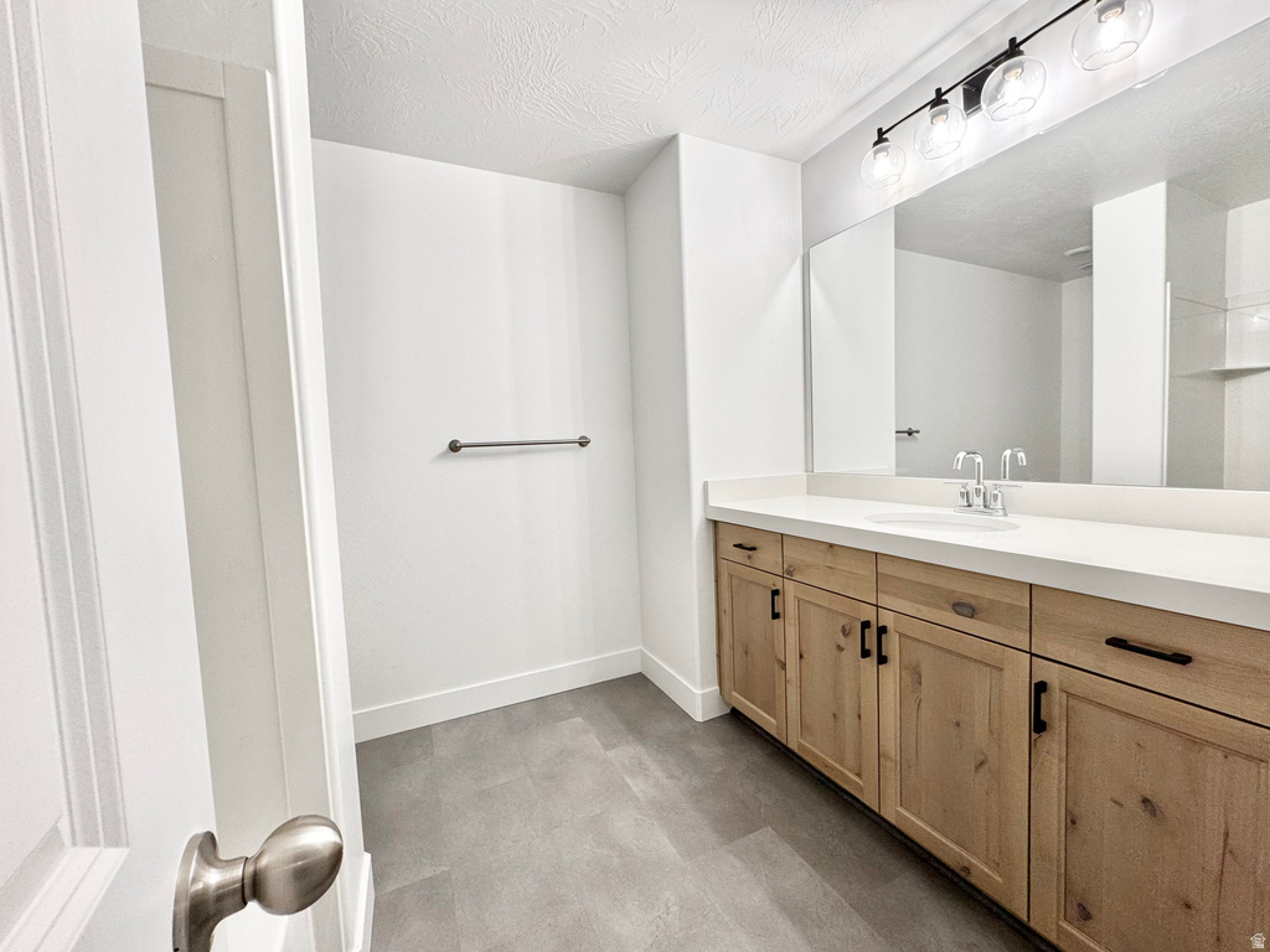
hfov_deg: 102.1
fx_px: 514
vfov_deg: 85.7
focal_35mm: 14
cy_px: 476
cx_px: 635
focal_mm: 2.22
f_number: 2.2
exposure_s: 1/120
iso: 125
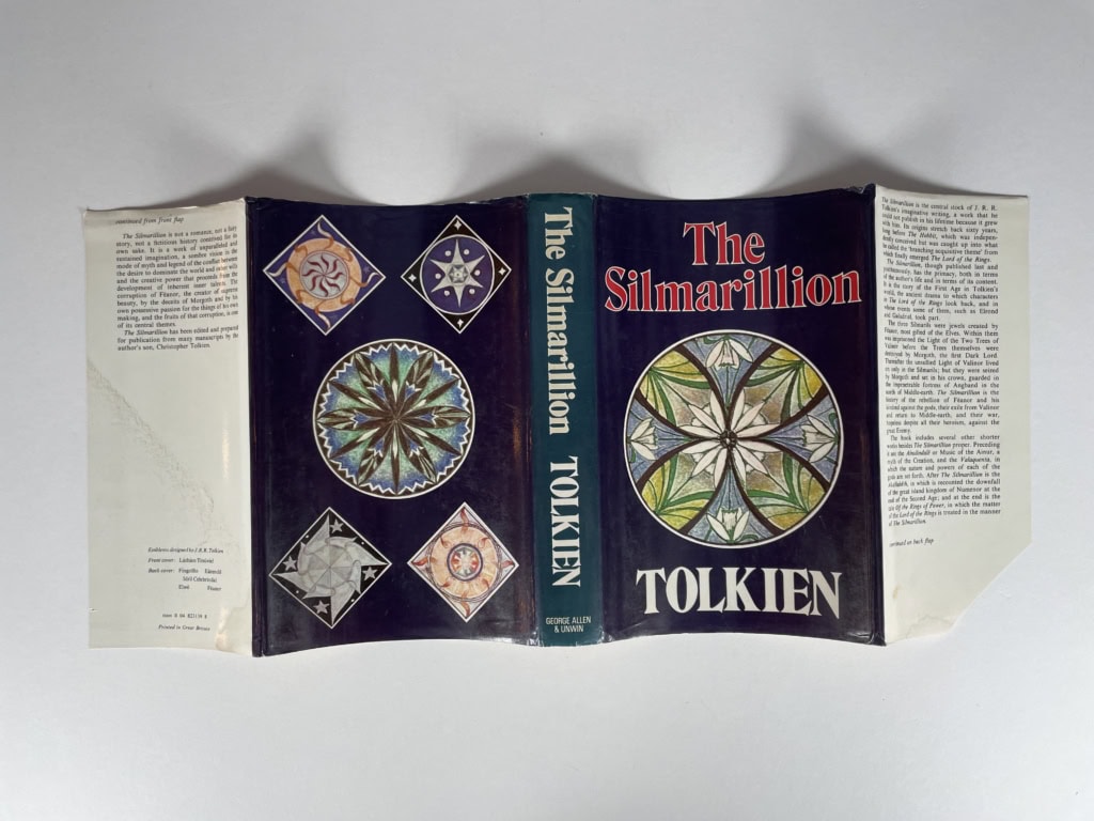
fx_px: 822
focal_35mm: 26
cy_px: 410
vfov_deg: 53.1
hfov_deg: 67.3
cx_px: 547
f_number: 1.6
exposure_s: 1/100
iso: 50
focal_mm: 4.2
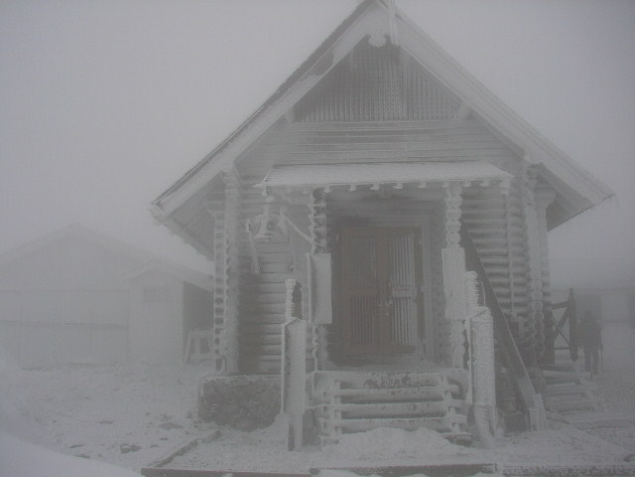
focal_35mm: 37
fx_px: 679
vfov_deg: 38.7
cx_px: 318
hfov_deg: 50.1
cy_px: 238
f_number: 6.9
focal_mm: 5.7
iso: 50
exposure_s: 1/1250
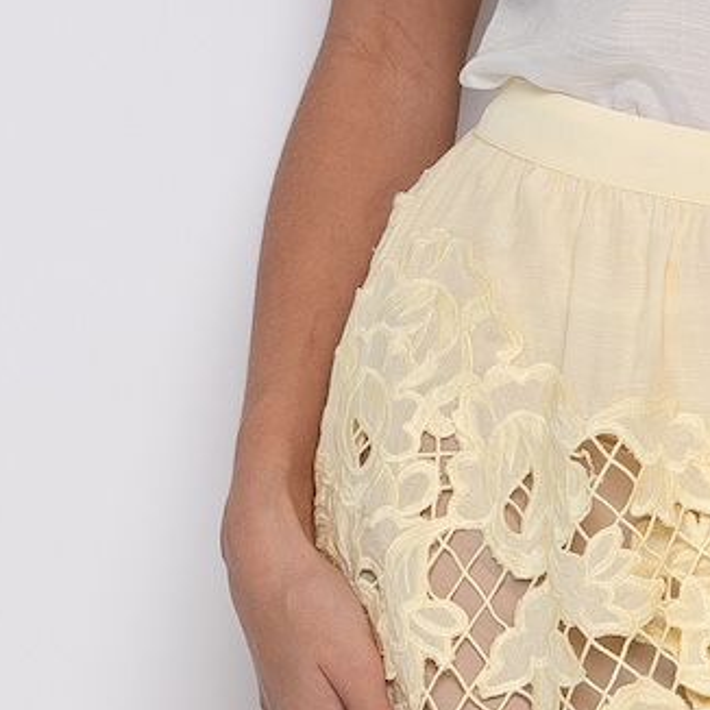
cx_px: 782
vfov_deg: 5.9
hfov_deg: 5.9
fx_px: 6822
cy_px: 660
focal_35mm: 294
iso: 250
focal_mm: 50
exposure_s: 1/160
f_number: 4.5
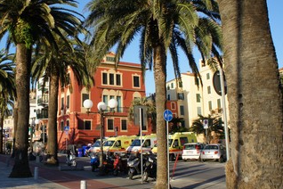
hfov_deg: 48.2
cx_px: 82
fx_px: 307
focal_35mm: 39
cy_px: 79
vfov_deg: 34.1
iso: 500
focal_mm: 18
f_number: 11
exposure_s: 1/250
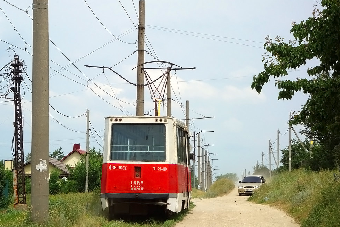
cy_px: 100
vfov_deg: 11.4
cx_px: 138
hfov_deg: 17.1
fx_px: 1133
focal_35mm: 120
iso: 125
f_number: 7.1
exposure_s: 1/500
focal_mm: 36.28
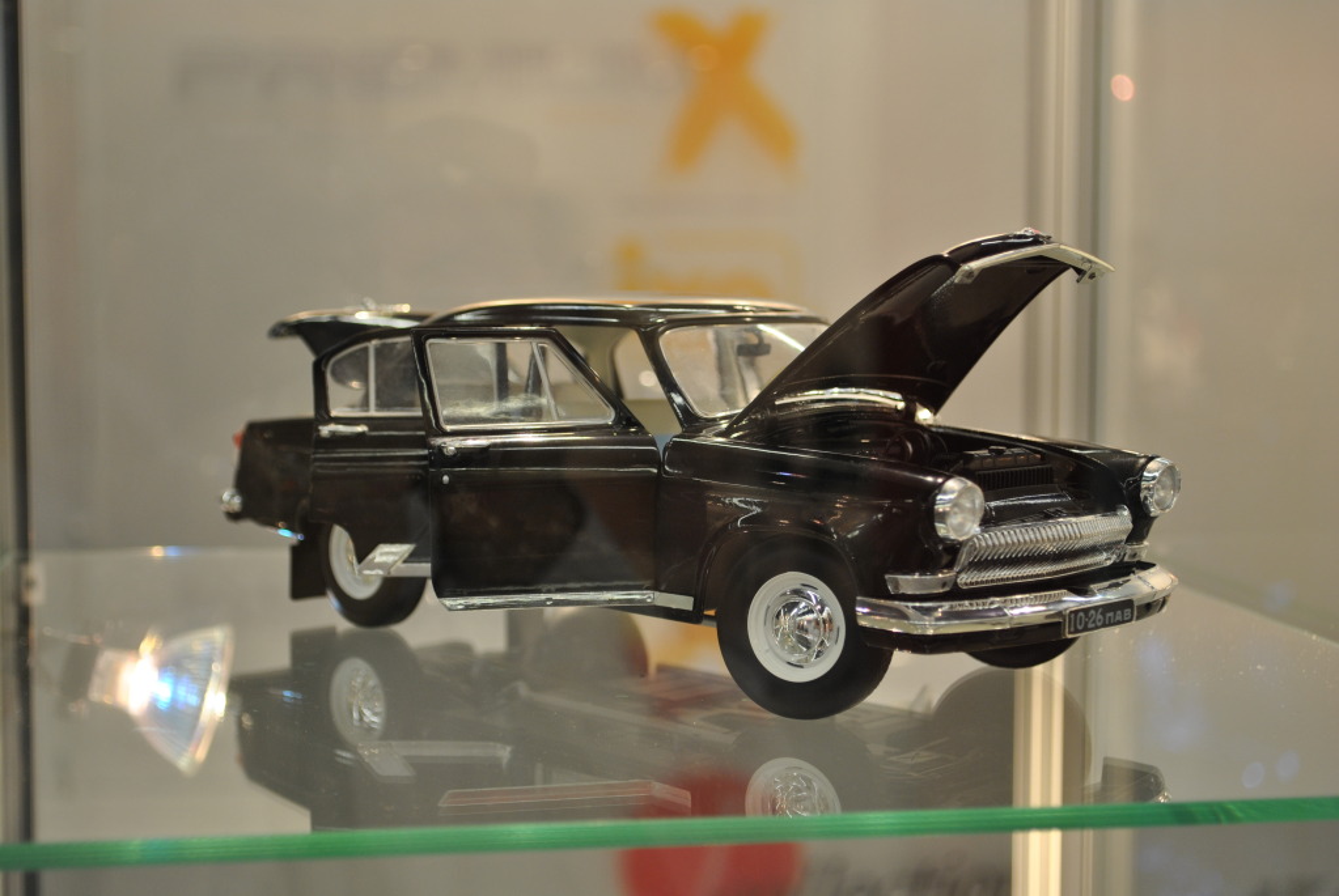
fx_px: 2123
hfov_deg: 35.0
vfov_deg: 23.8
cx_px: 670
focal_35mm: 57
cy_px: 448
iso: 220
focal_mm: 38
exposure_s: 1/30
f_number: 5
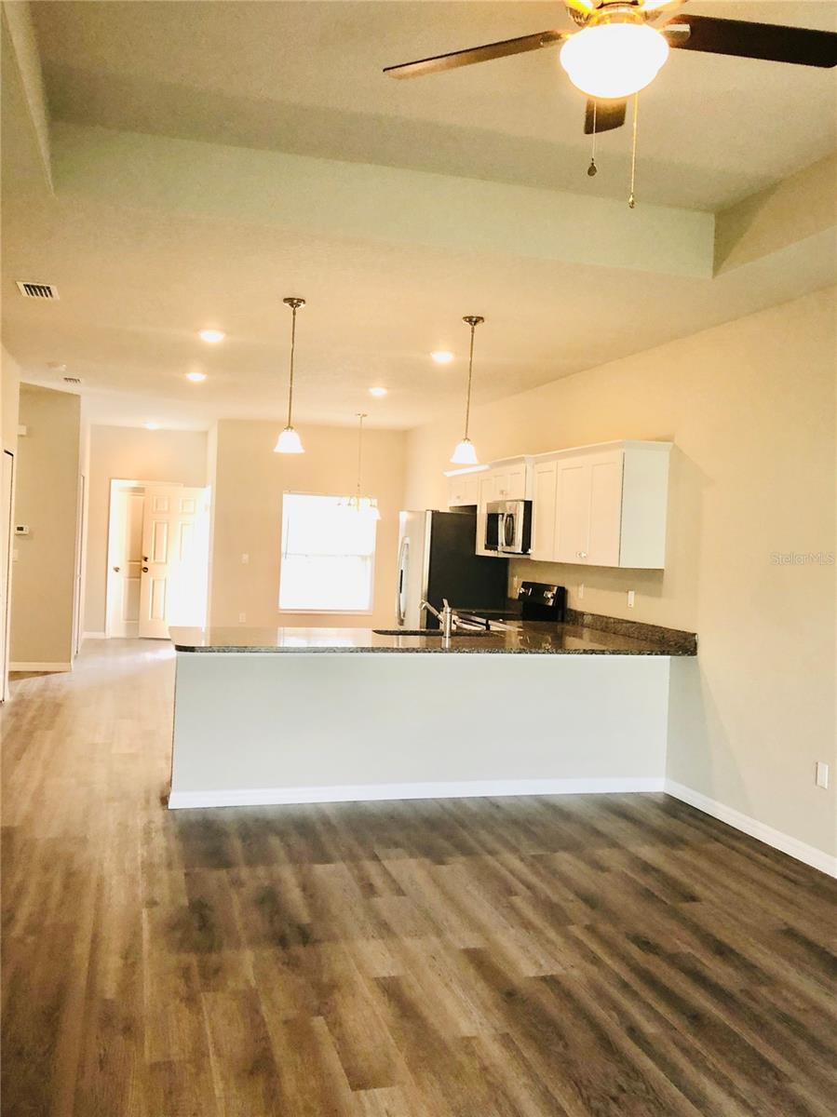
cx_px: 418
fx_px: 903
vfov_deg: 63.5
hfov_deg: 49.7
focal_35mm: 28
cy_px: 558
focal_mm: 3.99
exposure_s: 1/30
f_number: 1.8
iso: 40
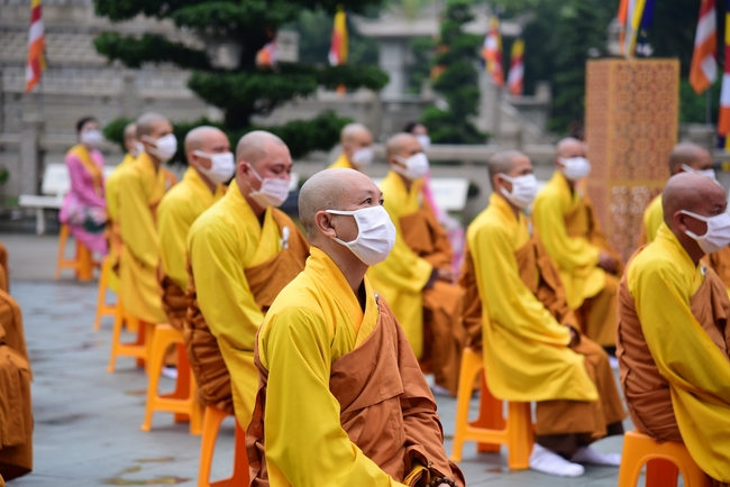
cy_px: 244
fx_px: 2434
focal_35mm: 120
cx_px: 365
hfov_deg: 17.1
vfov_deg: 11.4
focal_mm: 120
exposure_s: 1/100
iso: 320
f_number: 4
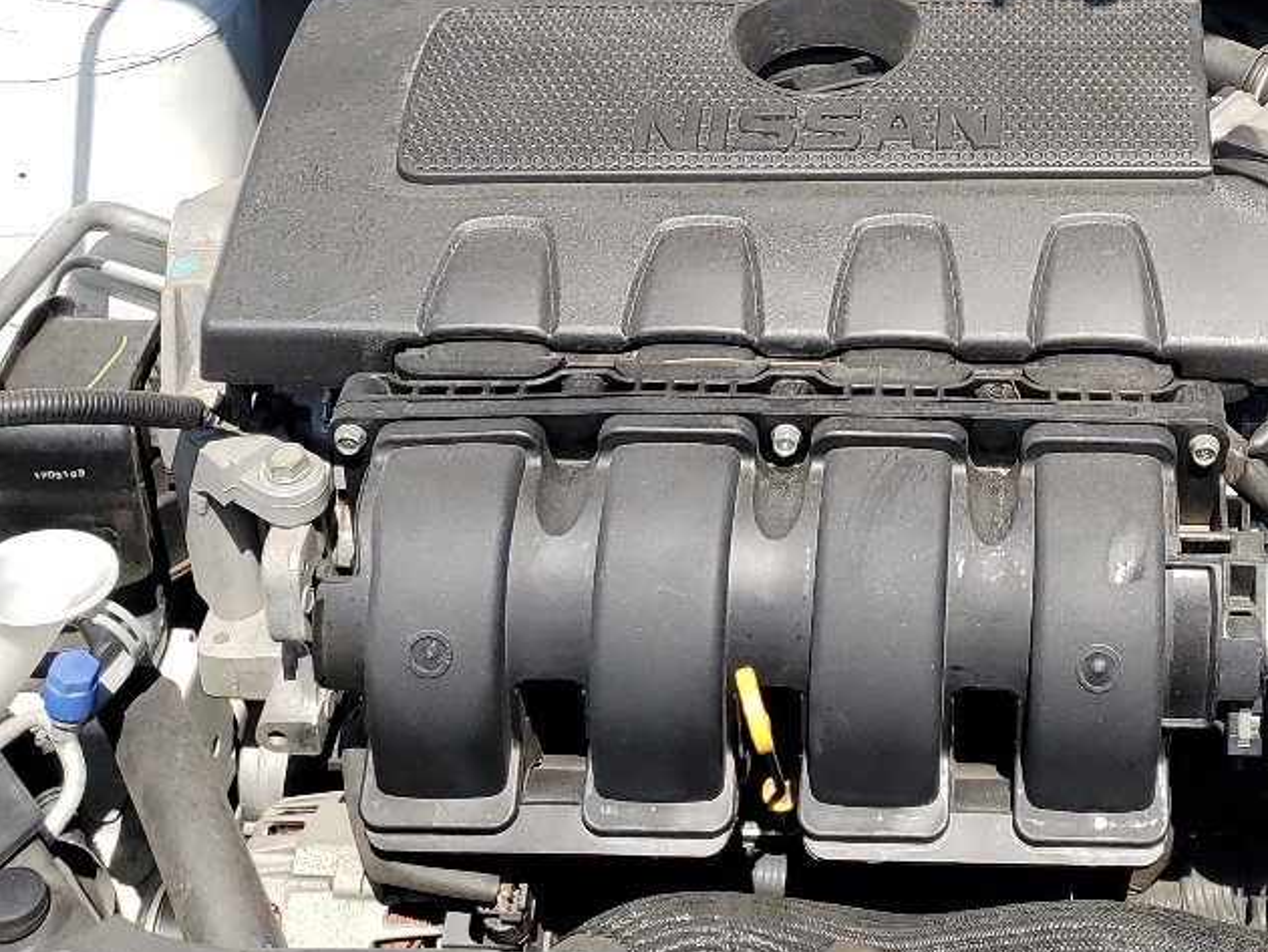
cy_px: -34
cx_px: 1061
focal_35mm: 66
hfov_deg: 28.6
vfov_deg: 21.4
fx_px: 2419
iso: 50
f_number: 1.5
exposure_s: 1/2000
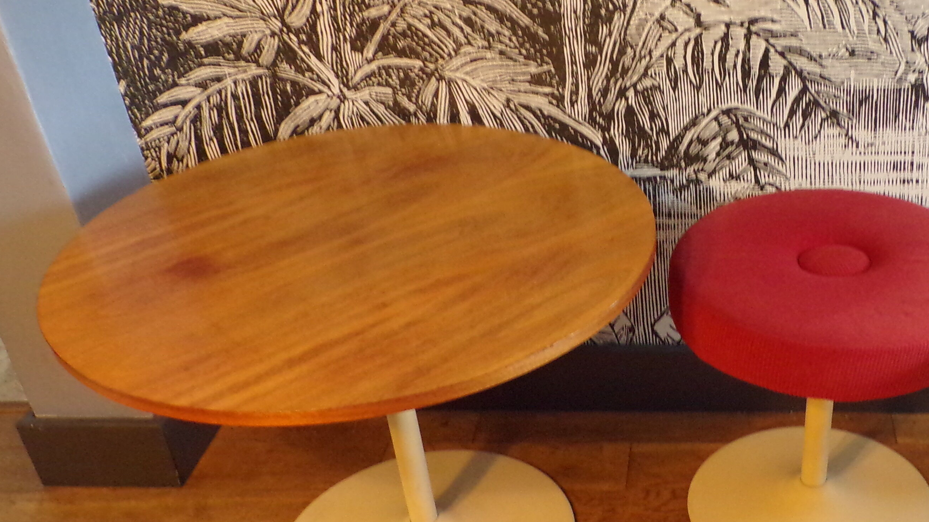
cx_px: 713
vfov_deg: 25.5
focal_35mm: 46
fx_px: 1133
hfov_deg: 43.0
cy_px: 414
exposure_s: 1/17
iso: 335
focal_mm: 4.3
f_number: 3
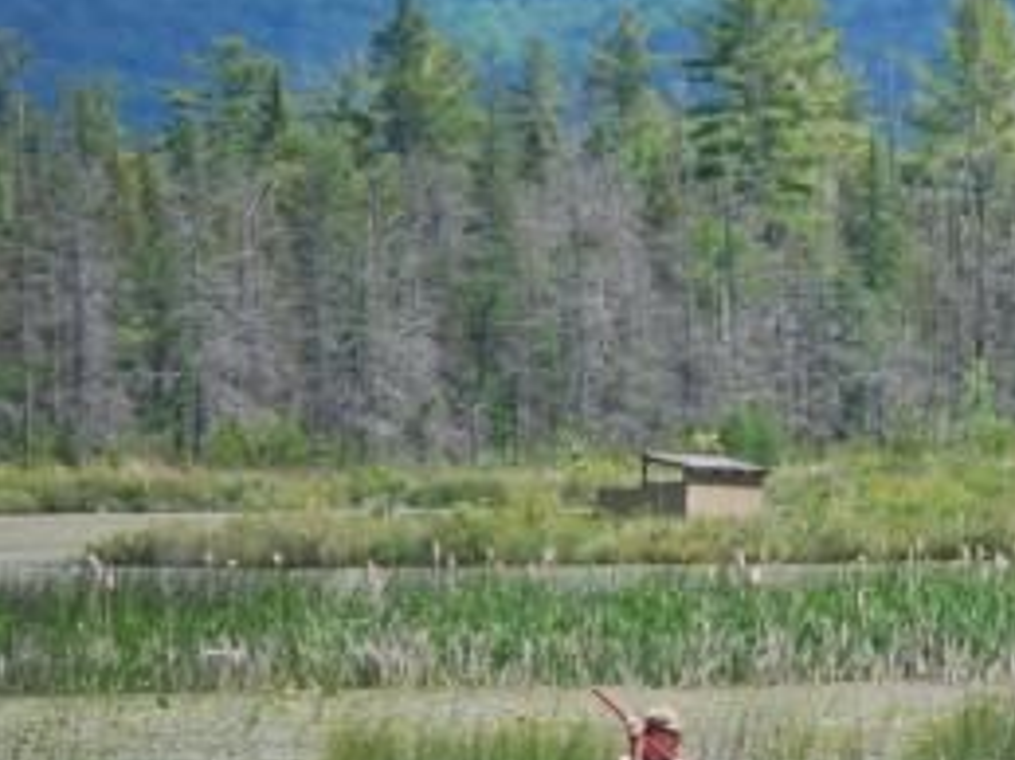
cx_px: 2240
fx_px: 18347
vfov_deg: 2.4
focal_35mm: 626
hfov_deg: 3.1
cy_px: 278
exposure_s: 1/640
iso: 200
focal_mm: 98
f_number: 5
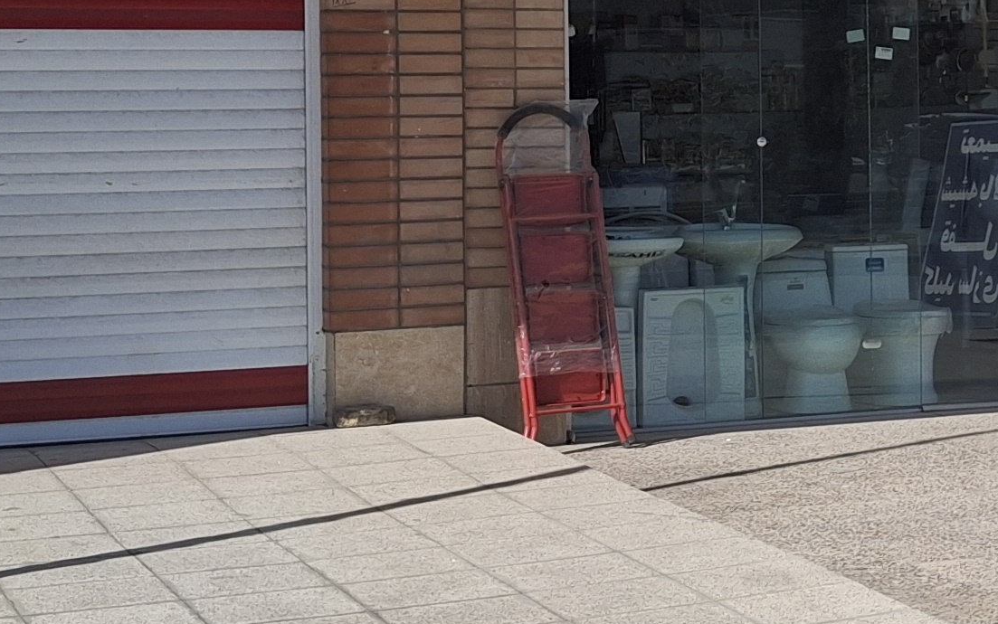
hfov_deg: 19.8
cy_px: 23
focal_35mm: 98
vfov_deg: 13.2
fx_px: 2666
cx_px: 1214
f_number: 1.8
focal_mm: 4.69
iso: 32
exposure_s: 1/1972
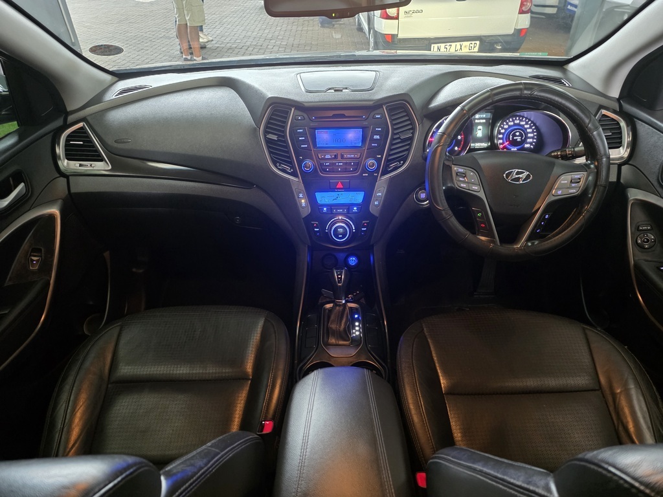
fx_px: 441
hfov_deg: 73.9
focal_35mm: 23
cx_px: 332
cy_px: 248
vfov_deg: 58.9
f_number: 1.7
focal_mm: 6.25
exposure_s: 1/33.3
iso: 1250
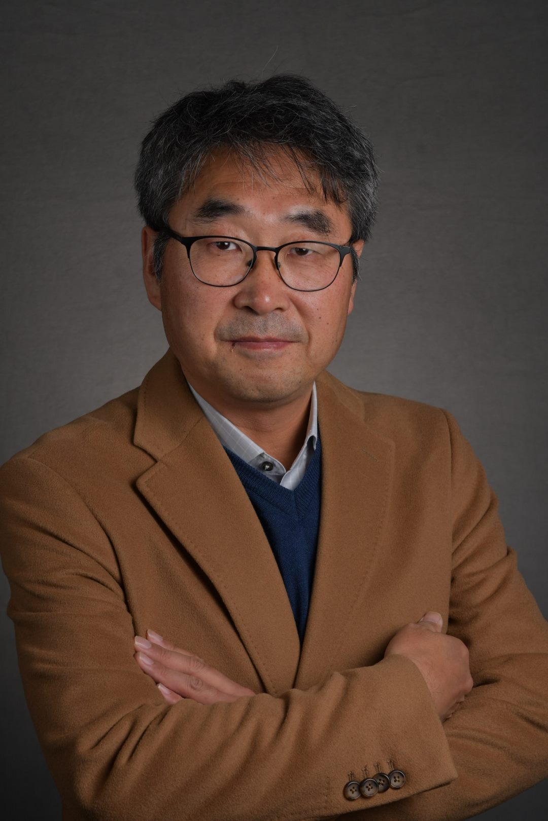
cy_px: 410
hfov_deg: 16.6
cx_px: 274
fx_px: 1884
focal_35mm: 82
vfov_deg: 24.6
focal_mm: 55
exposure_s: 1/250
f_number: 8
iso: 100
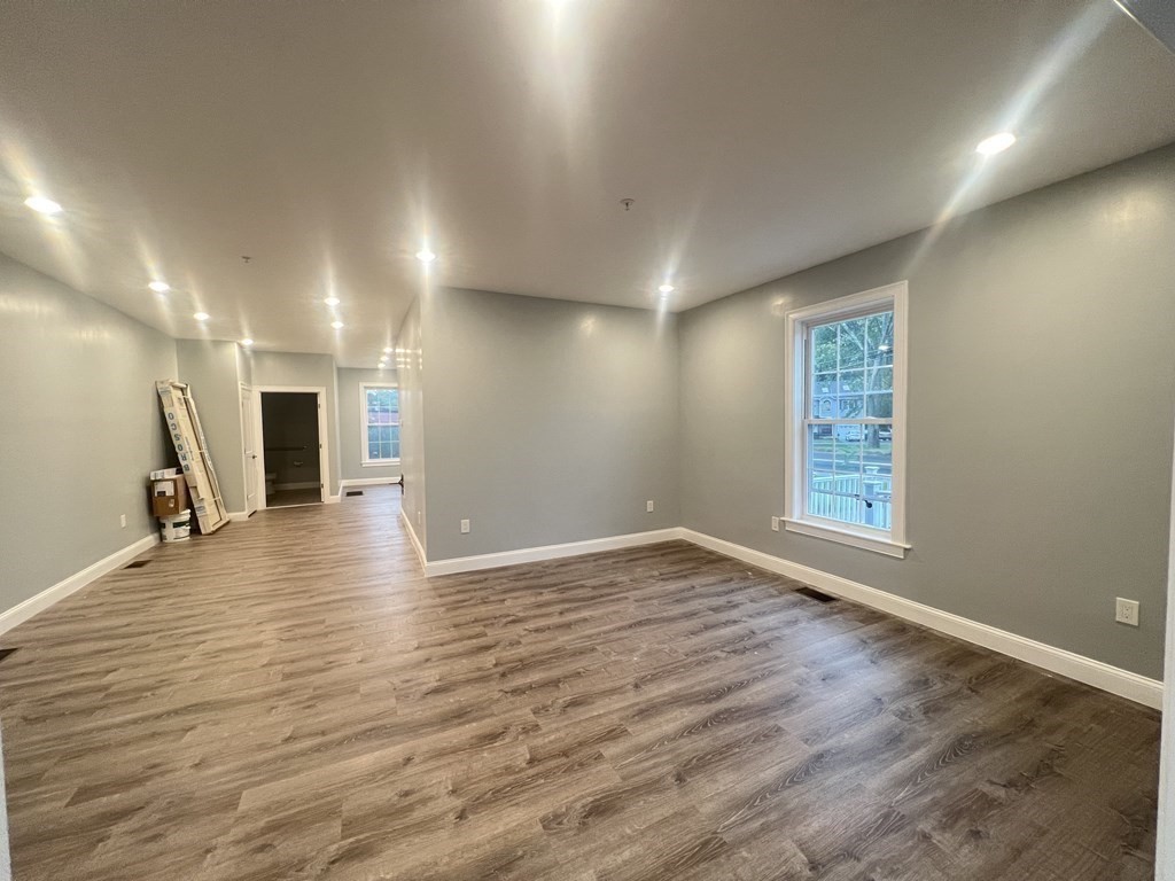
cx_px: 588
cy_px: 440
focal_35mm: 13
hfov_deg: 106.2
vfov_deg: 89.9
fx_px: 441
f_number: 1.8
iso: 200
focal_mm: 1.57
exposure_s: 1/60
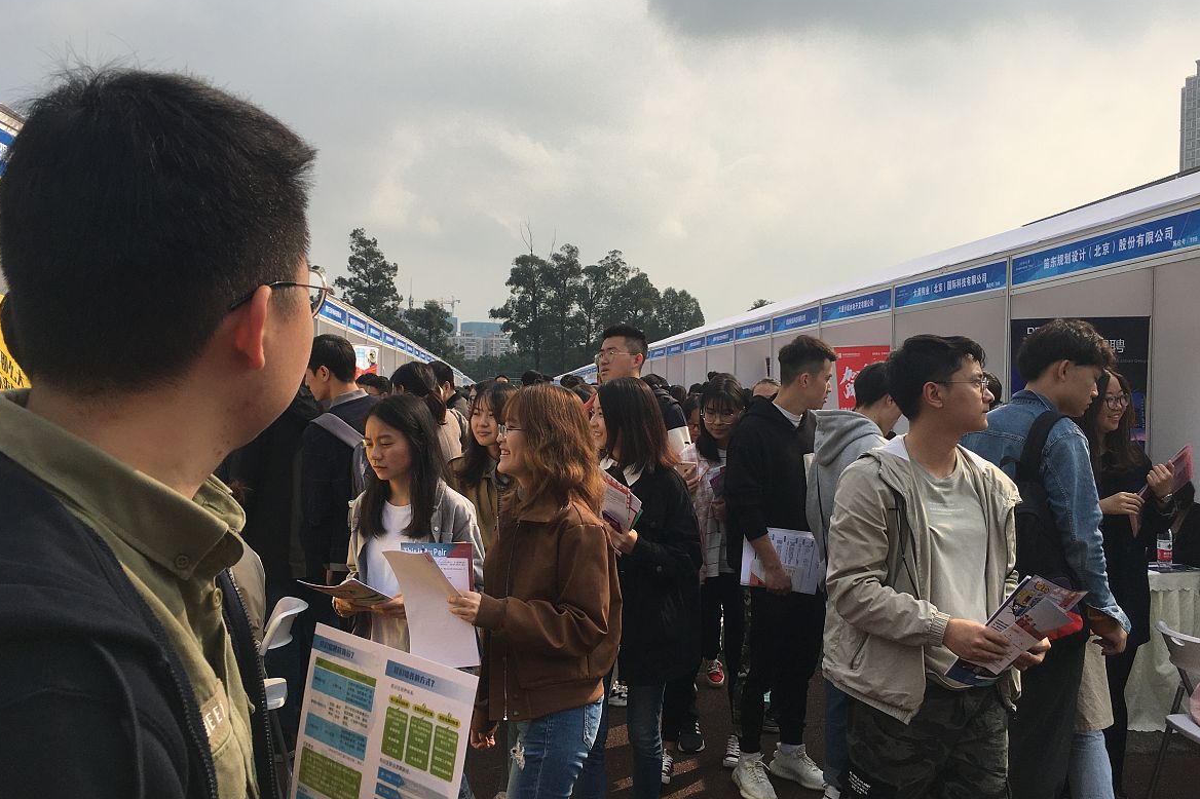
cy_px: 415
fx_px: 1033
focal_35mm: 31
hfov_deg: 60.3
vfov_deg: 42.3
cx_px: 601
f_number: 2.2
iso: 25
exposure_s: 1/1570
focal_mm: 4.15
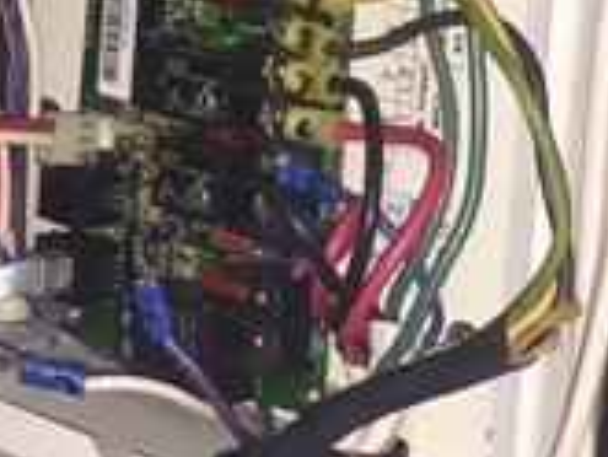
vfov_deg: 10.3
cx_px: 291
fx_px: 2513
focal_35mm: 143
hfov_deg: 13.8
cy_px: 0
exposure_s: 1/20
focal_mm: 4.15
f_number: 2.2
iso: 64
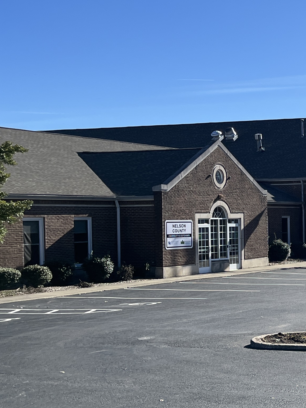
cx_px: 464
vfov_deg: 28.5
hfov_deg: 18.9
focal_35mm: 68
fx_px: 802
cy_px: 248
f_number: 1.6
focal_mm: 5.1
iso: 50
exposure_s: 1/3623
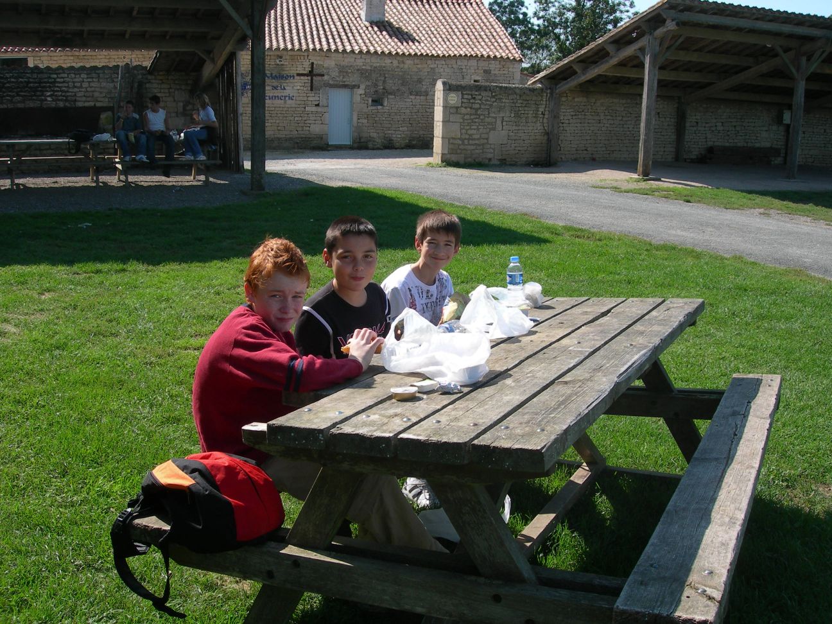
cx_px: 416
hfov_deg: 49.0
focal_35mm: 38
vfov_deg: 37.7
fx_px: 913
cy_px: 312
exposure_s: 1/353
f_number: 4.8
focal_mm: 7.8
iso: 50
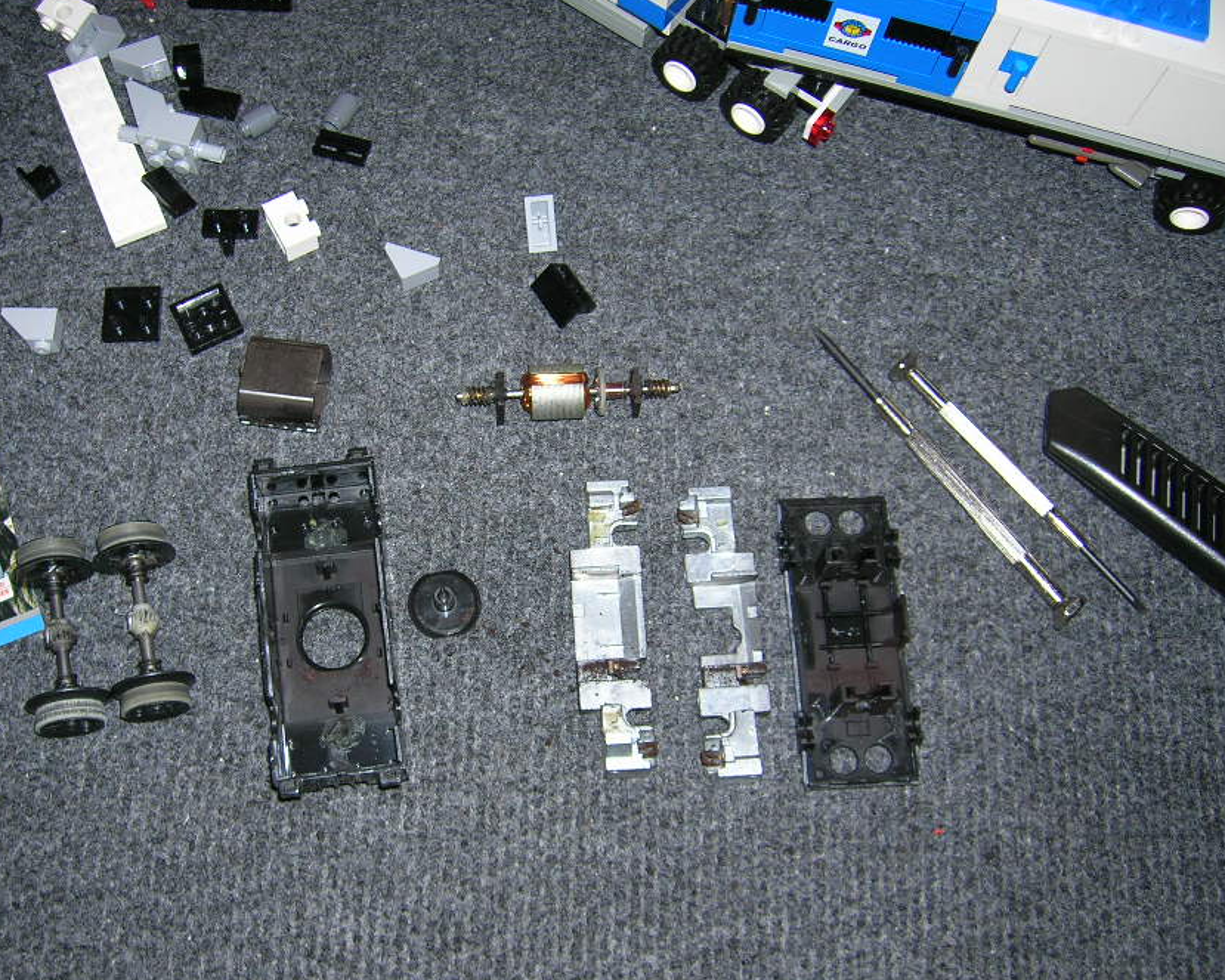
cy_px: 523
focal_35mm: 41
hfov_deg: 44.7
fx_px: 1486
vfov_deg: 36.5
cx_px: 529
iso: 50
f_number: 2.9
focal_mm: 5.7
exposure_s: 1/60.1
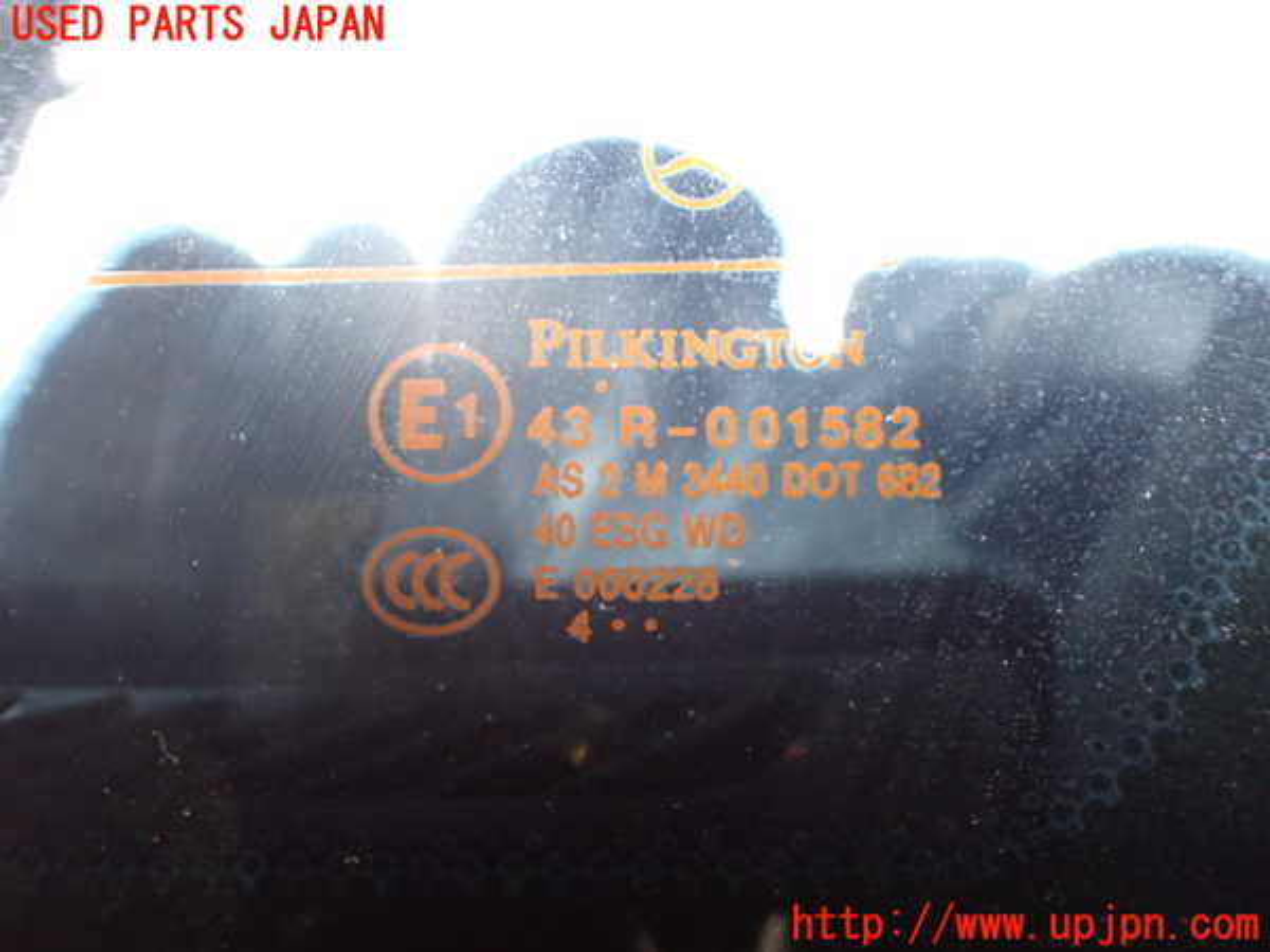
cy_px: 476
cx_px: 635
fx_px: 1101
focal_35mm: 30
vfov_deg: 46.8
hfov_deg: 60.0
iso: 800
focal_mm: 5.4
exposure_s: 1/80
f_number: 2.3
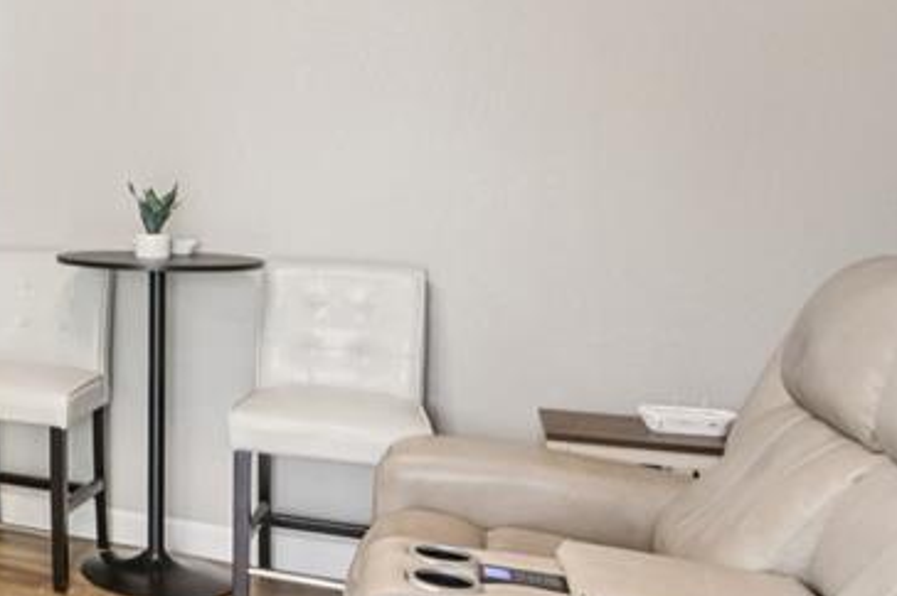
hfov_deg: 33.8
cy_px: 202
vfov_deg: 29.6
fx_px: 1120
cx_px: -222
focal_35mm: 45
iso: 400
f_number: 8
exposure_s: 1/15
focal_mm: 16
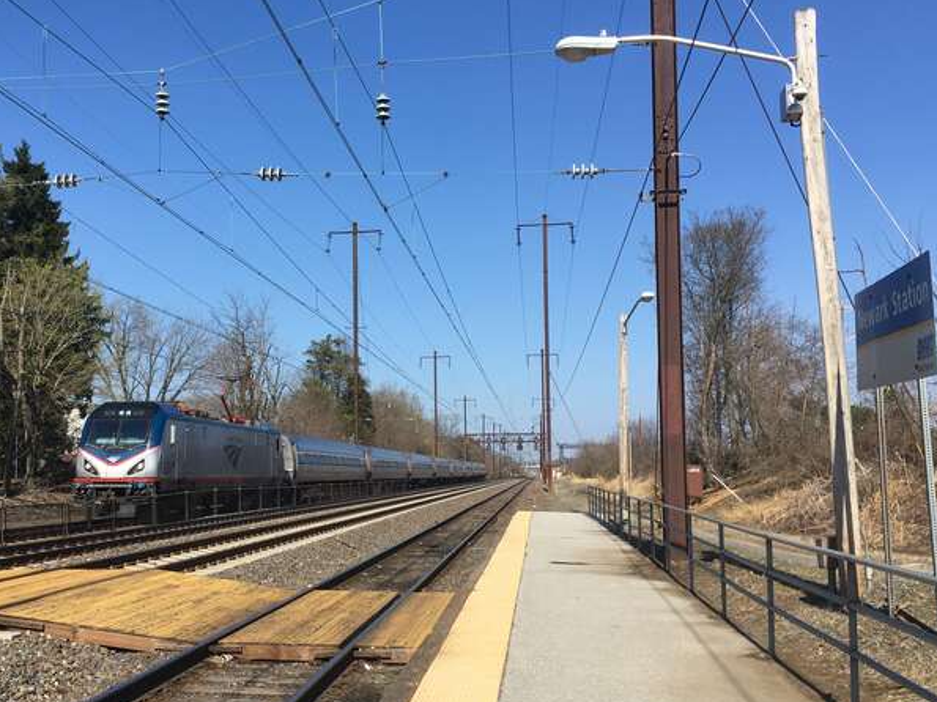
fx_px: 1055
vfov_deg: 36.8
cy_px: 389
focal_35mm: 39
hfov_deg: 47.6
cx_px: 372
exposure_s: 1/1672
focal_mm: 4.15
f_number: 2.2
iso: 25
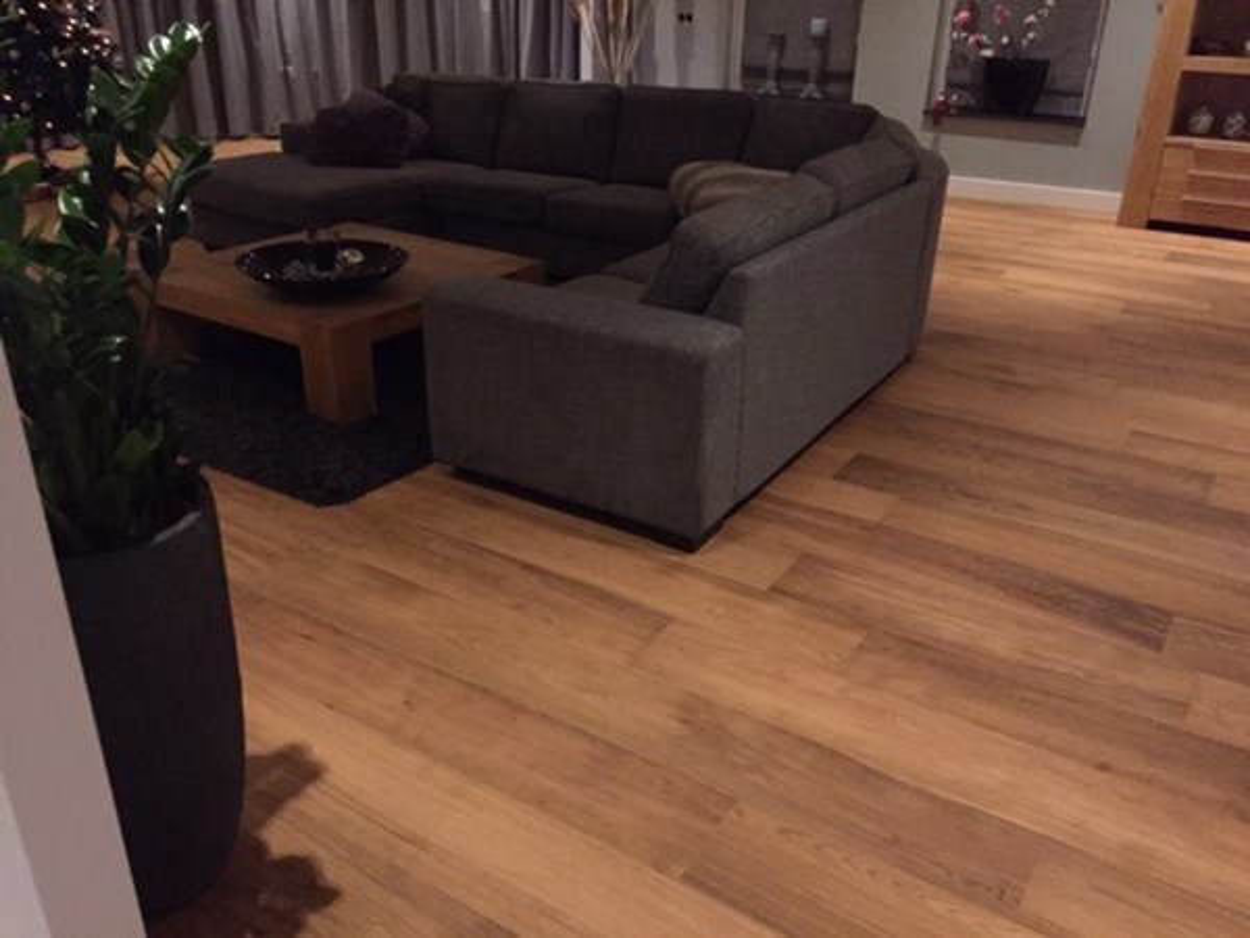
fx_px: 1047
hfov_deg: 61.7
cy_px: 469
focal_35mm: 29
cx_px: 625
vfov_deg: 48.2
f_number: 2.2
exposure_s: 1/17
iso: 500
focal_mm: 4.15
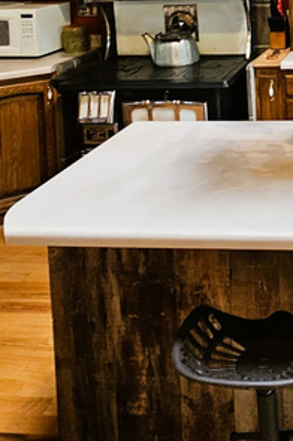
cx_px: 350
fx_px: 575
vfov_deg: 36.6
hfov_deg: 25.7
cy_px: -24
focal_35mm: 47
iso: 200
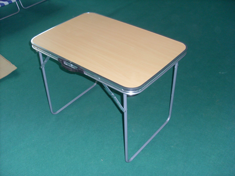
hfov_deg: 49.0
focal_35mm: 38
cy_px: 88
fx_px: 258
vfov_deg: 37.7
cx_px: 118
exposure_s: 1/45
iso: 100
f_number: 3
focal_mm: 6.3
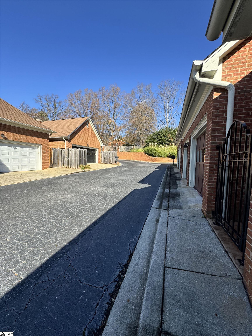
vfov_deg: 102.1
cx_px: 126
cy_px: 168
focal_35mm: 14
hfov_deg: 85.7
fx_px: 136
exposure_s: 1/1020
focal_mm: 2.22
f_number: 2.2
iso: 50
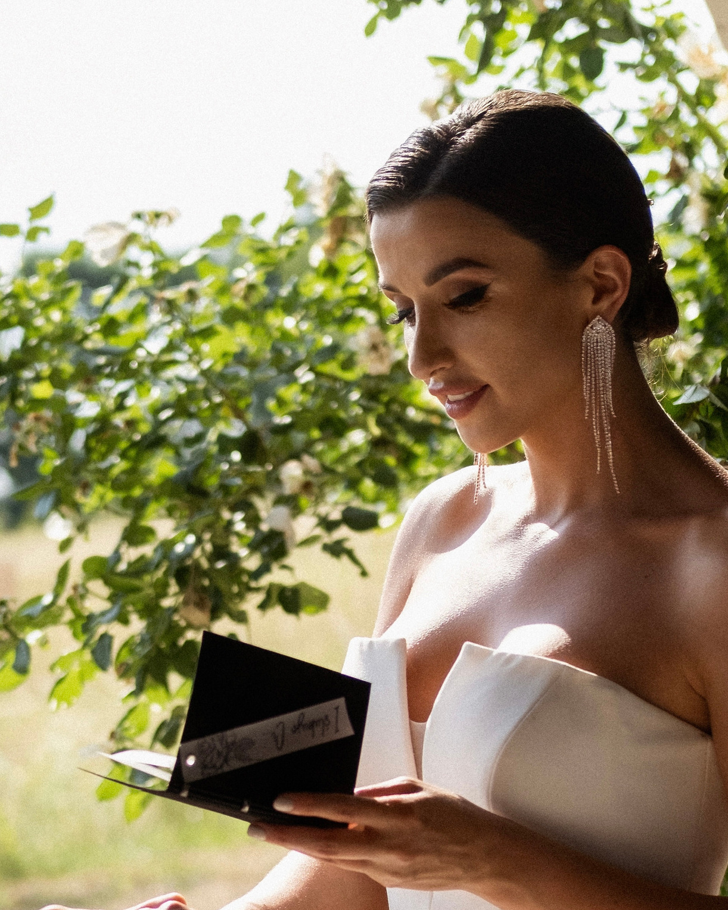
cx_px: 195
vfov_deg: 15.3
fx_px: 3367
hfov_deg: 12.3
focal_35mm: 125
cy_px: 715
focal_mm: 35
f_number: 2
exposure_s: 1/4000
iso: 400
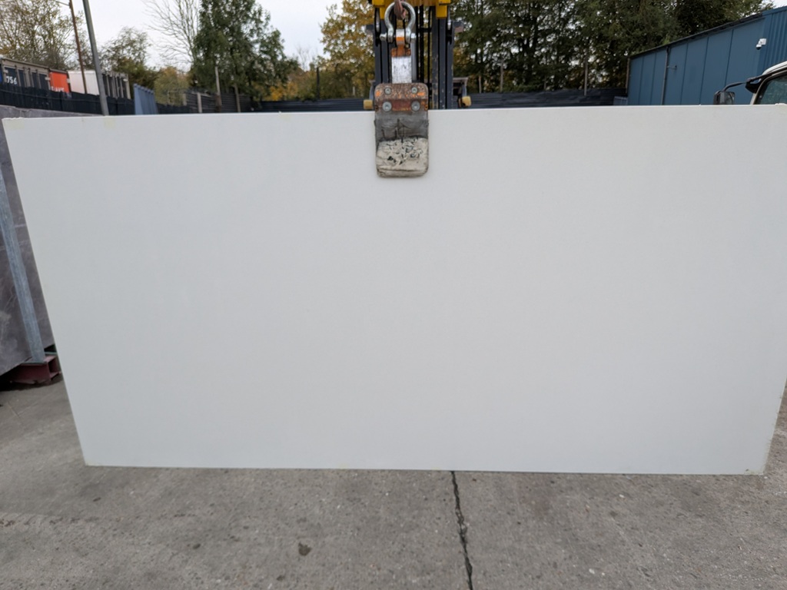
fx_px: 546
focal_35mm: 24
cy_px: 295
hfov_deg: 71.6
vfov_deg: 56.8
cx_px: 394
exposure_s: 1/210
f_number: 1.7
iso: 50
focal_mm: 4.53
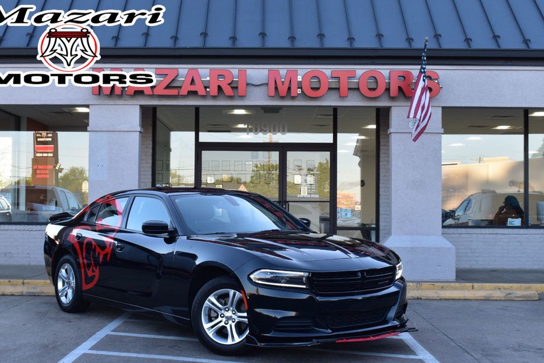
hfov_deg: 39.6
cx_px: 256
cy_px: 194
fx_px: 755
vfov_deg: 27.0
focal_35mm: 50
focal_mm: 30
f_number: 8
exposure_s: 1/80
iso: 400
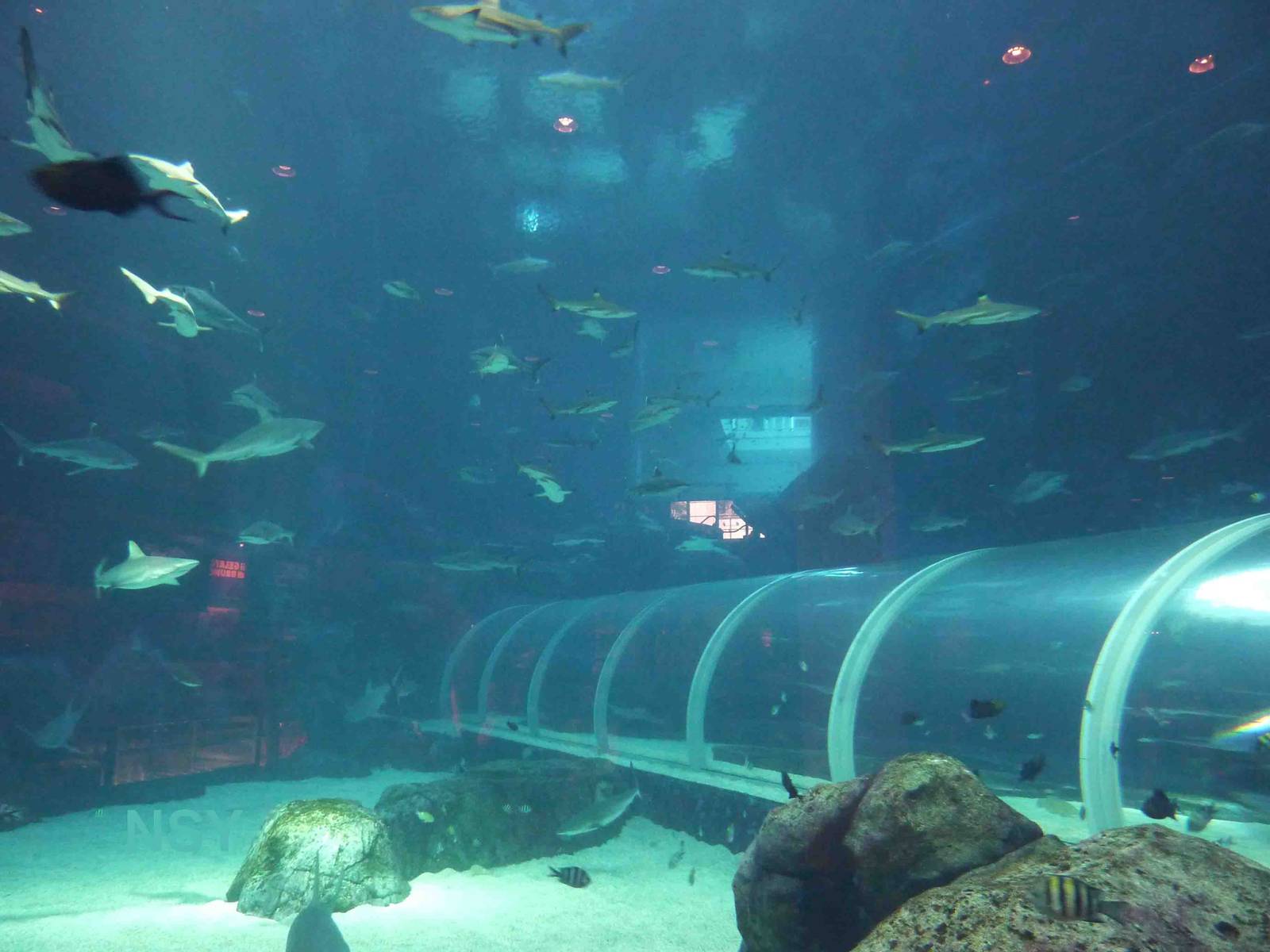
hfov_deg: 69.4
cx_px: 635
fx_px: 917
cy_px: 476
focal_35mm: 25
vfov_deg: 54.9
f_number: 3.3
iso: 400
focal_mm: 4.1
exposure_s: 1/25
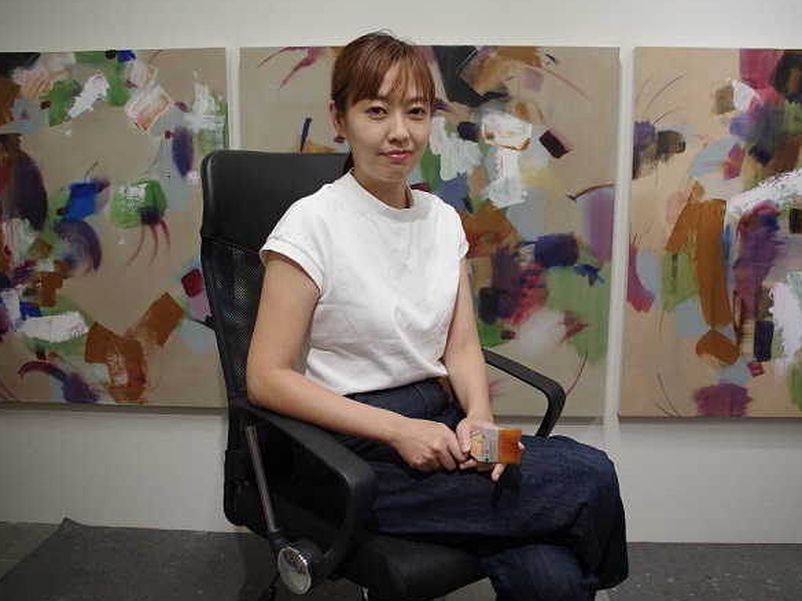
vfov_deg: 46.8
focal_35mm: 30
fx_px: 695
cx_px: 425
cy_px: 300
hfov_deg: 59.9
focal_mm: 18
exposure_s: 1/40
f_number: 3.5
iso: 400
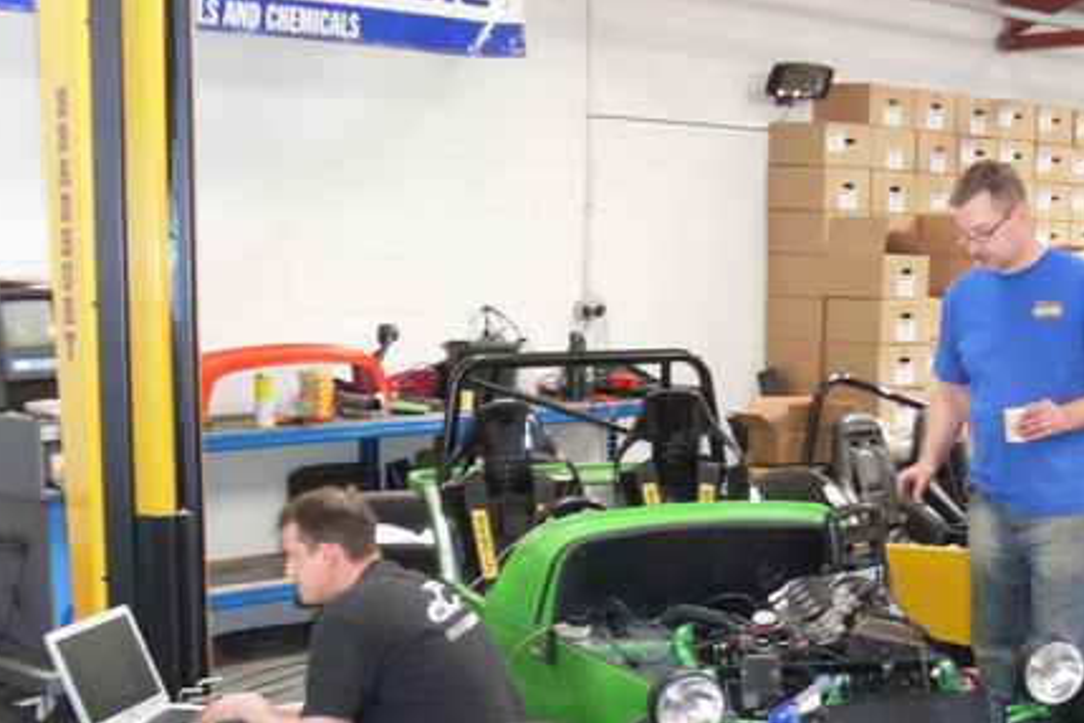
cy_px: 544
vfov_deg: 22.8
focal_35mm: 59
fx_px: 1776
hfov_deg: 33.5
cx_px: 768
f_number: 3
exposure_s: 1/45
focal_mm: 6.3
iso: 160
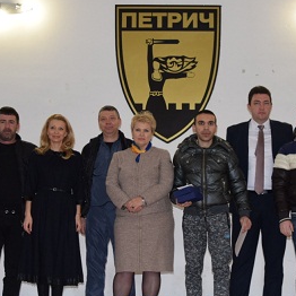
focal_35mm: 76
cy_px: 158
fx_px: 735
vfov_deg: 22.8
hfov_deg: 22.7
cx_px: 198
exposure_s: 1/60
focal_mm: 24
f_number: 4
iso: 800
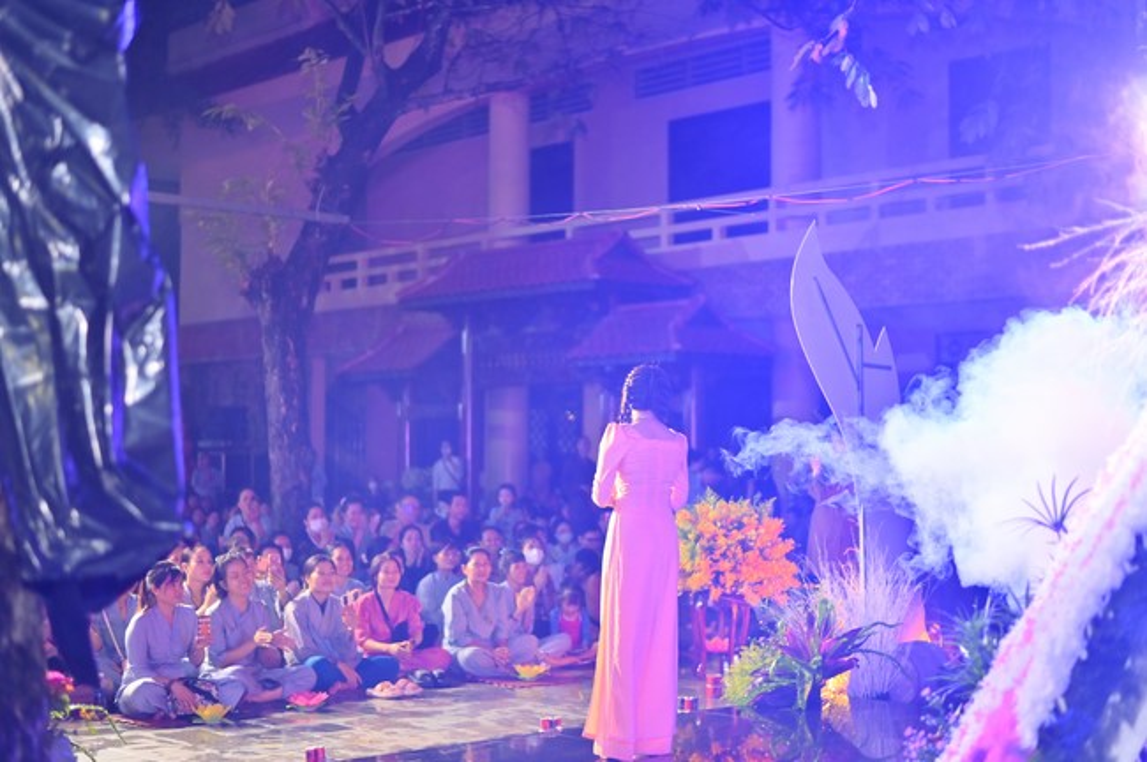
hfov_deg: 39.6
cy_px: 381
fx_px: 1591
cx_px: 574
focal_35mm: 50
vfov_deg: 26.9
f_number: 1.8
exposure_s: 1/200
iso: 1000
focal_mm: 50
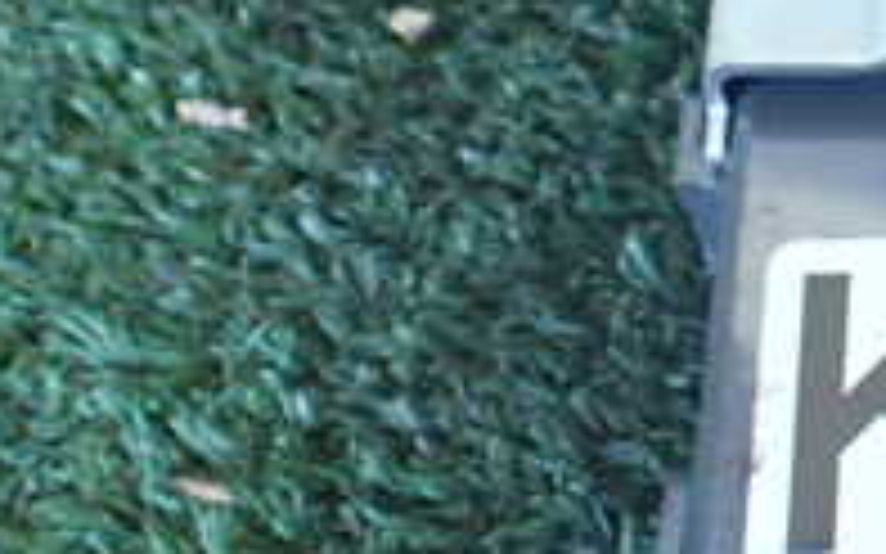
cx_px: 1165
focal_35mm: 97
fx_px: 2342
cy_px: -5
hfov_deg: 19.7
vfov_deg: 13.3
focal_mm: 5.4
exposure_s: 1/50
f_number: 2.3
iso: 800
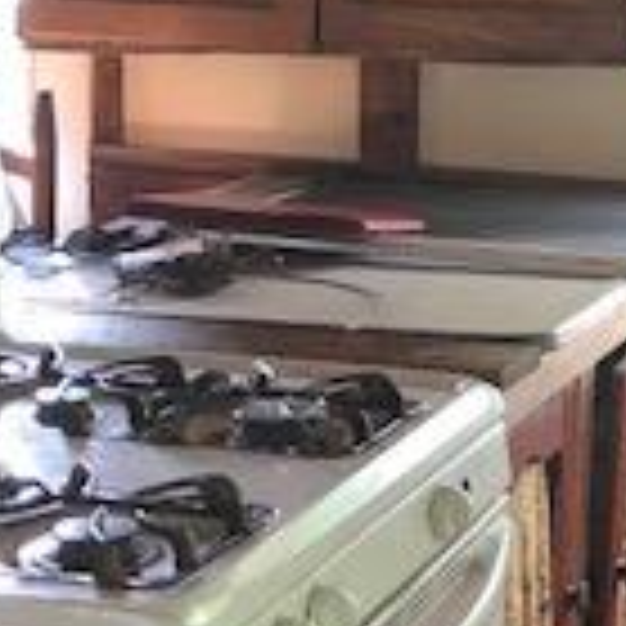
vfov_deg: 15.2
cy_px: 185
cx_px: 757
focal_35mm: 114
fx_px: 2332
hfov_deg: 14.8
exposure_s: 1/15
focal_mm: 3.99
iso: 64
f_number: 1.8
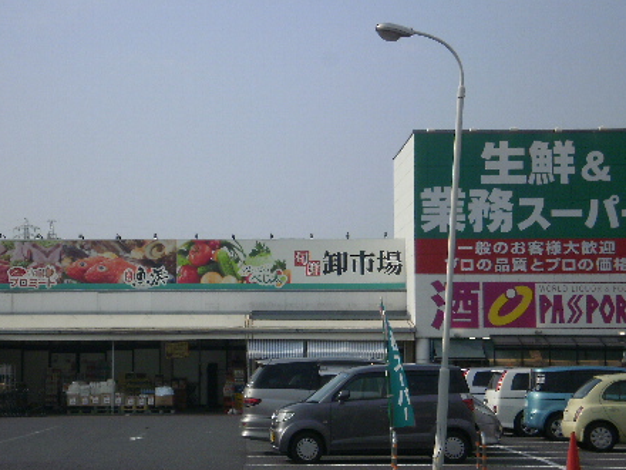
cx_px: 255
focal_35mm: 93
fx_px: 1682
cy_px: 245
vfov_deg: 15.9
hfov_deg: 21.1
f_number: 13
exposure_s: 1/160
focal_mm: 11.3
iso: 100
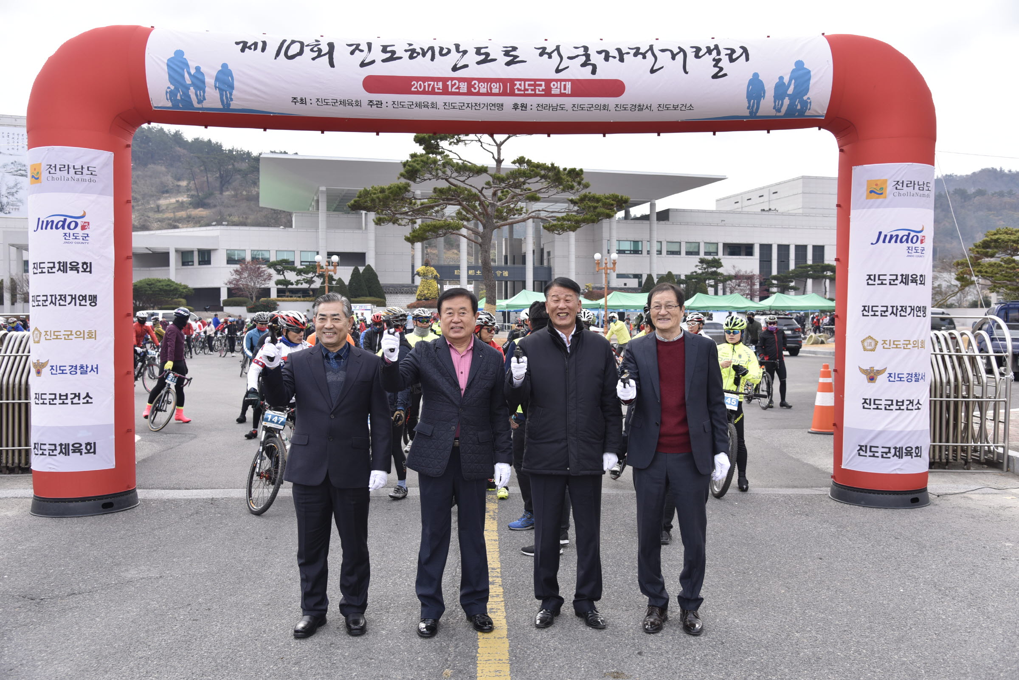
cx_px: 510
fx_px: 878
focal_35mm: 31
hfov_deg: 60.3
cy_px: 340
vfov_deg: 42.3
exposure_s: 1/160
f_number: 5
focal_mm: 31
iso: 200
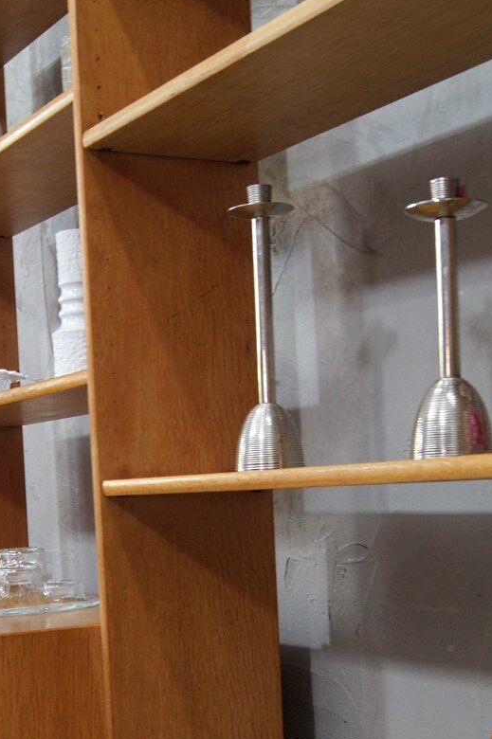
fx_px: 1190
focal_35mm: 58
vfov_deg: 33.7
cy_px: 573
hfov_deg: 23.1
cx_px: 118
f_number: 8
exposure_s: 1/10
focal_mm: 24
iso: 400
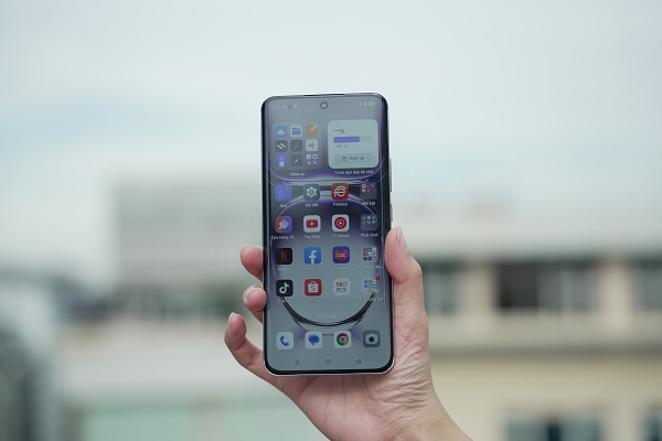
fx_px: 1287
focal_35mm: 70
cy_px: 220
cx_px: 331
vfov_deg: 19.5
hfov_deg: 28.8
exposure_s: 1/640
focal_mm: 70
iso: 125
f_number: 2.8
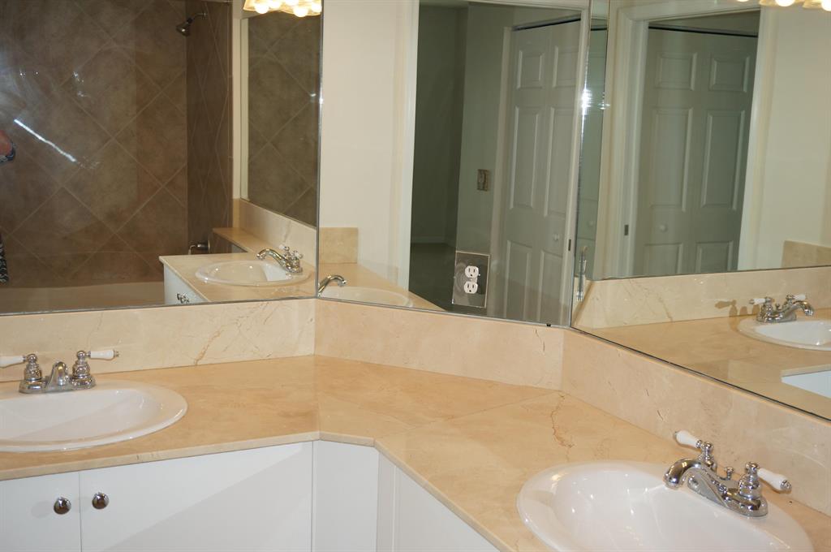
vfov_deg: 34.1
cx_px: 416
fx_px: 899
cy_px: 276
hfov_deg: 49.6
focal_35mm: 39
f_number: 4.5
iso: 250
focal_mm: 26
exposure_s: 1/160
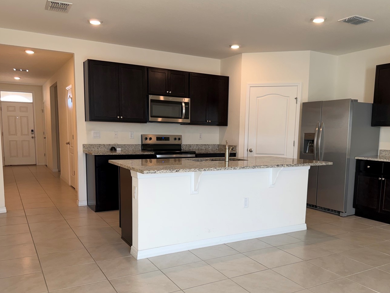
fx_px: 338
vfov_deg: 46.5
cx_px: 213
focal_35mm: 30
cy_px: 177
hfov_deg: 59.9
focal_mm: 6.76
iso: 80
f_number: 1.78
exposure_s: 1/120
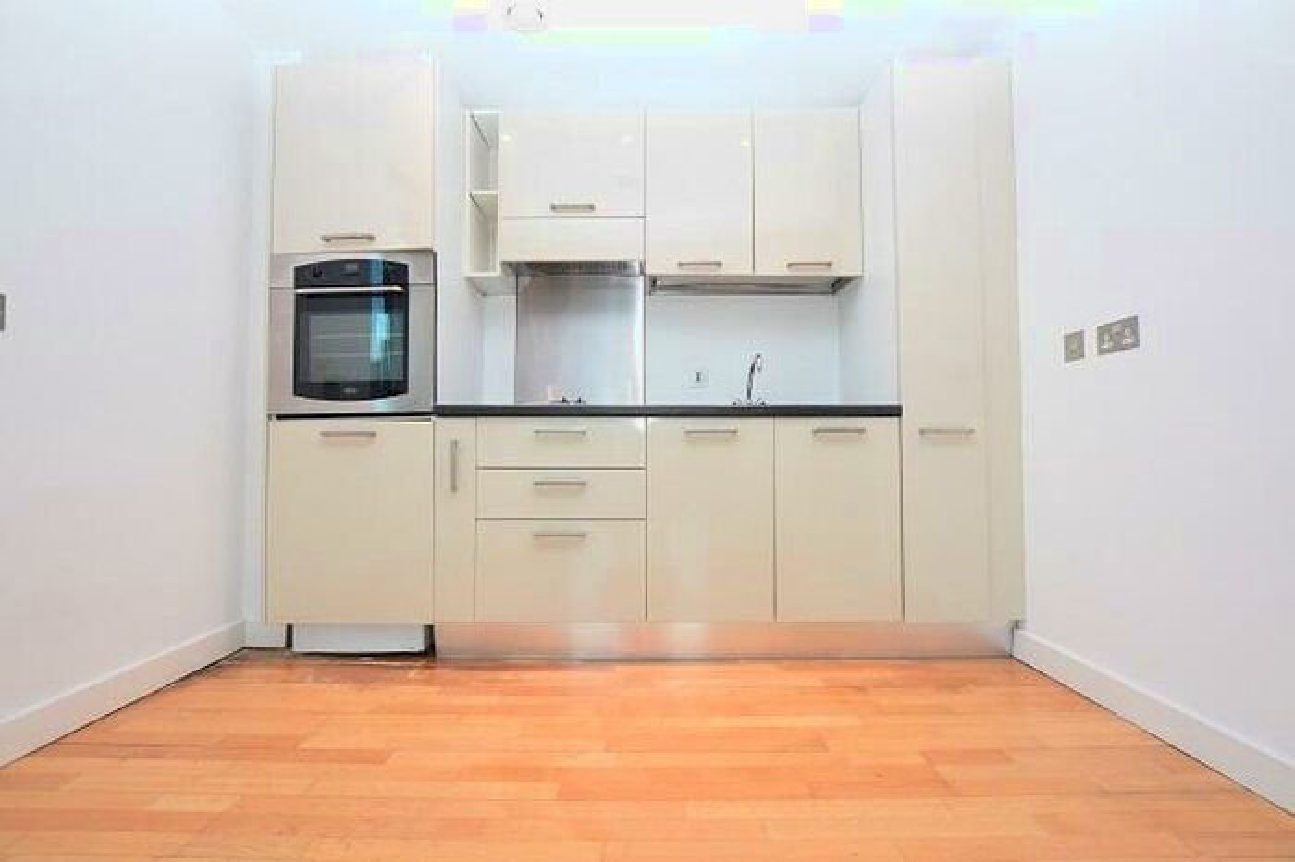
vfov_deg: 77.3
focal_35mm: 15
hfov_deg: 100.4
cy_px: 431
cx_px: 648
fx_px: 539
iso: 800
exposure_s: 1/125
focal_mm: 10
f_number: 5.6
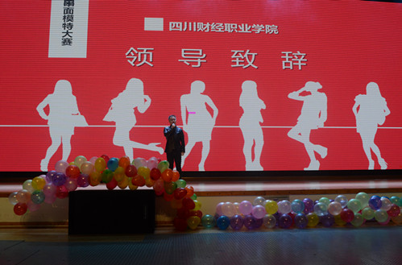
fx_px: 367
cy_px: 132
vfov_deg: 39.7
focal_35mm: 33
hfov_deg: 57.4
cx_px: 201
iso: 800
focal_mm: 22
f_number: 6.3
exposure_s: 1/160
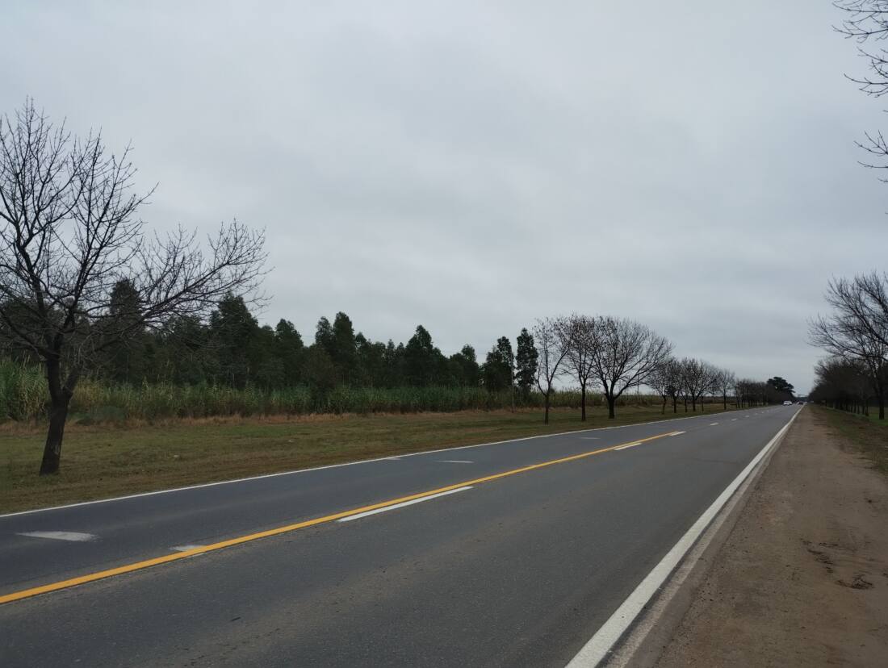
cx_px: 444
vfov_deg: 49.8
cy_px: 334
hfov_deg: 63.4
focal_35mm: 28
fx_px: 719
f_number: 1.8
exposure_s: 1/350
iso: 100
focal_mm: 4.27
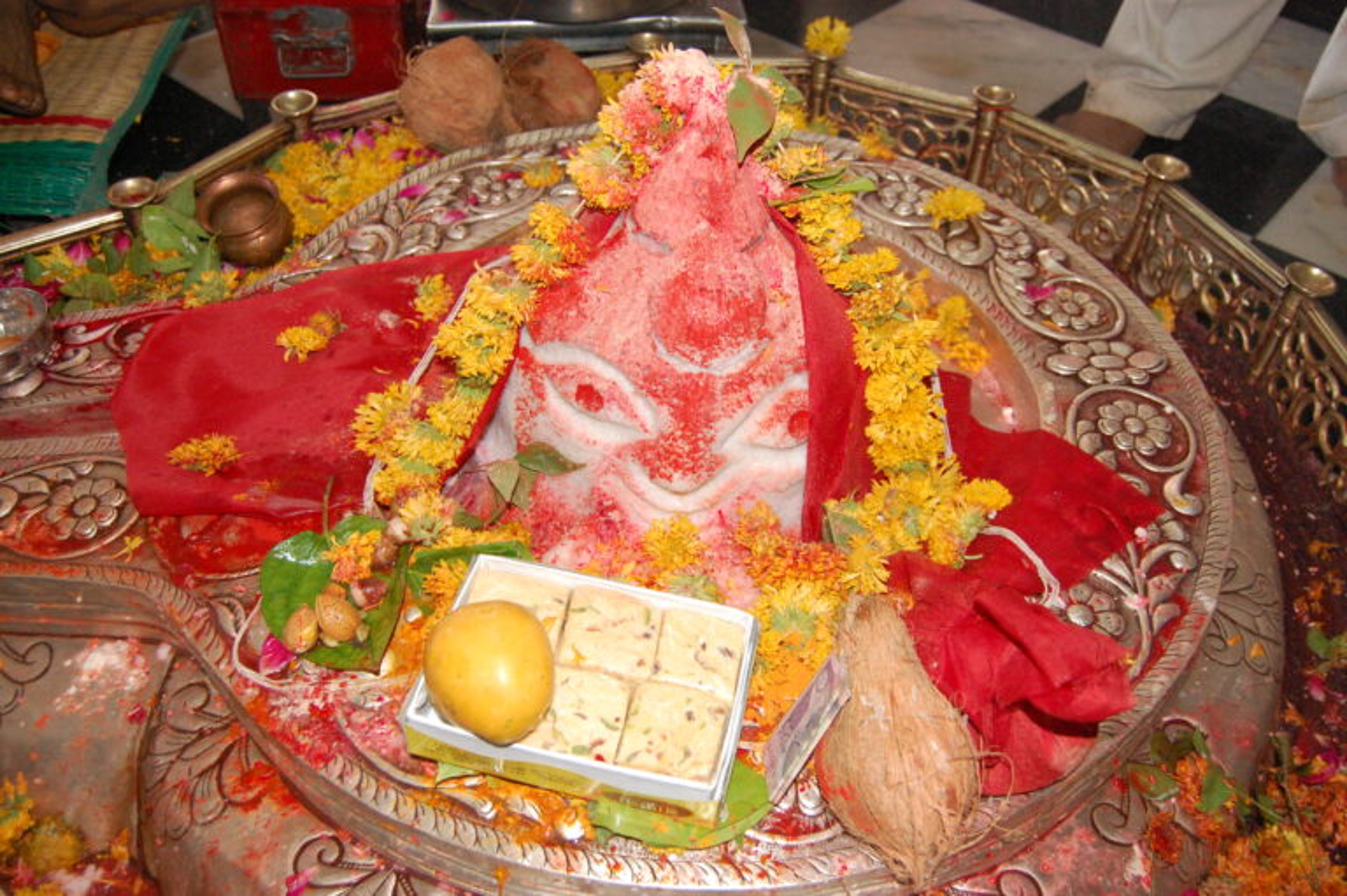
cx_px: 674
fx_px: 1122
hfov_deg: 62.0
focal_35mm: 30
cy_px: 448
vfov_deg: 43.6
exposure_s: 1/125
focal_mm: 20
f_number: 5.6
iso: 1600
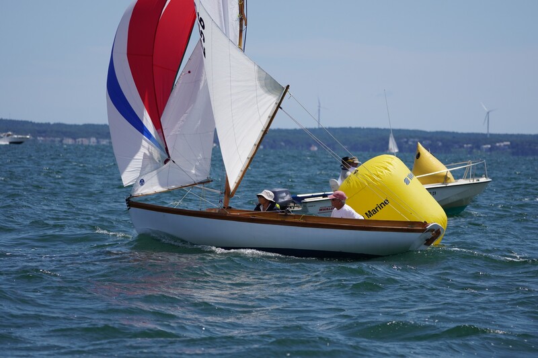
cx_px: 269
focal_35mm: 225
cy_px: 179
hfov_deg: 9.2
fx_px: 3362
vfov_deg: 6.1
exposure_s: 1/1250
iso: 125
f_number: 5
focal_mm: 150
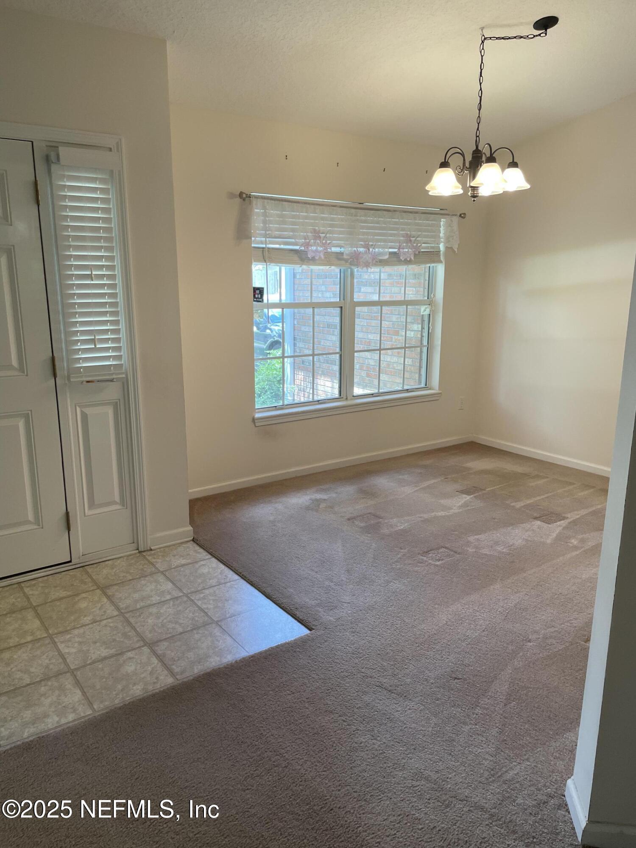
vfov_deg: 67.3
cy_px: 424
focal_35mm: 26
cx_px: 318
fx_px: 637
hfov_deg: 53.1
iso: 100
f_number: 1.6
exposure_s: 1/120
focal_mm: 4.2
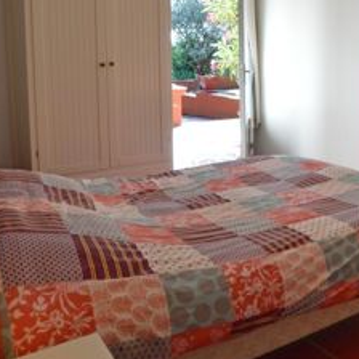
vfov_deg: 41.0
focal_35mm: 40
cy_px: 106
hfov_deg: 36.6
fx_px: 469
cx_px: 377
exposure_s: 1/100
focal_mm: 10
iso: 400
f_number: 5
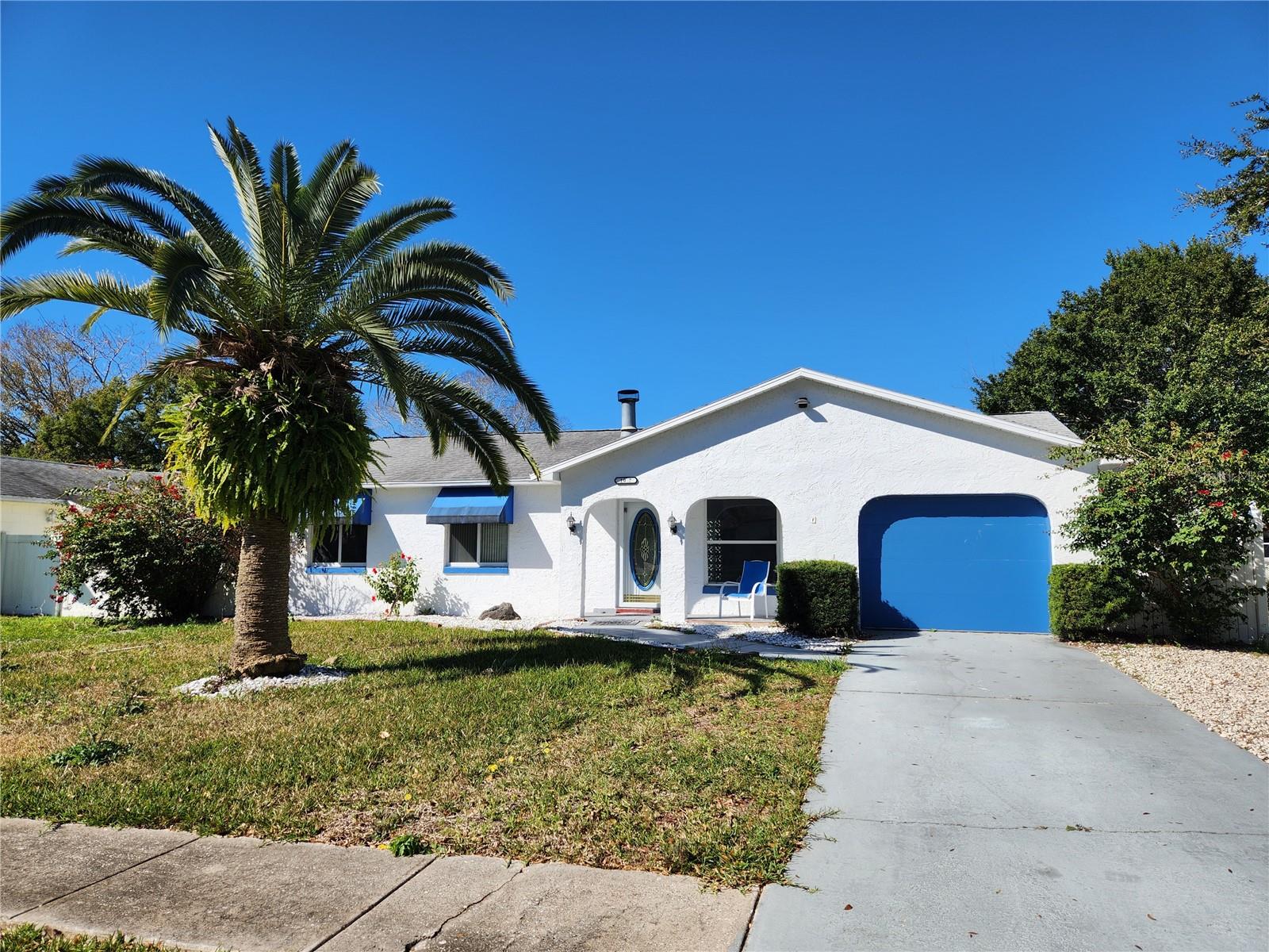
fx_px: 843
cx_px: 634
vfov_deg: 58.9
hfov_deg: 73.9
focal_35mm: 23
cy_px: 476
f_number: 1.8
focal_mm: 5.4
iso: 20
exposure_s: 1/1899
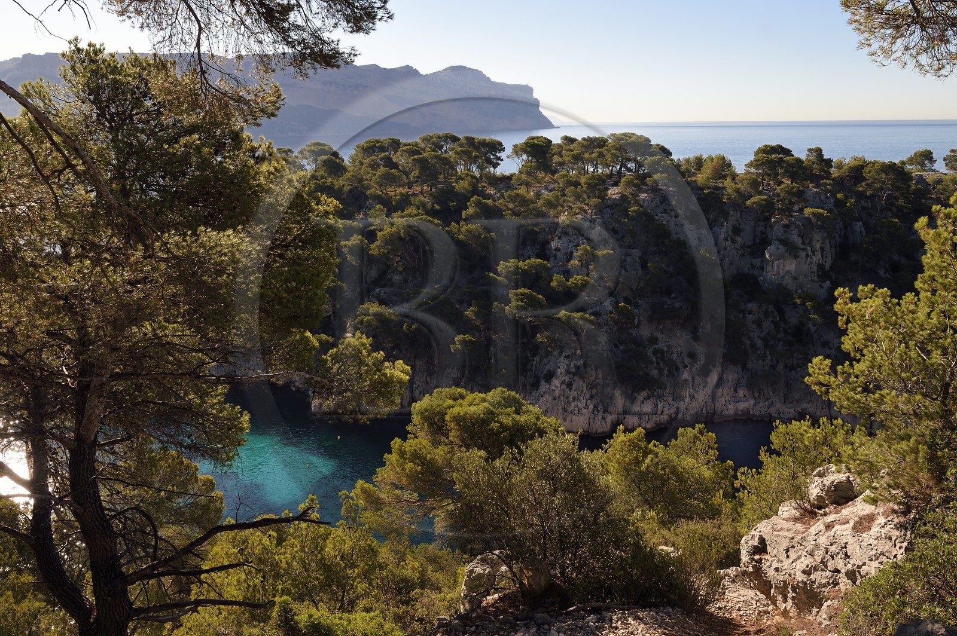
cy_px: 318
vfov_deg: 44.9
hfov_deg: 63.7
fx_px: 770
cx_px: 478
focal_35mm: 29
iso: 200
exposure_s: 1/250
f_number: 11
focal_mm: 29
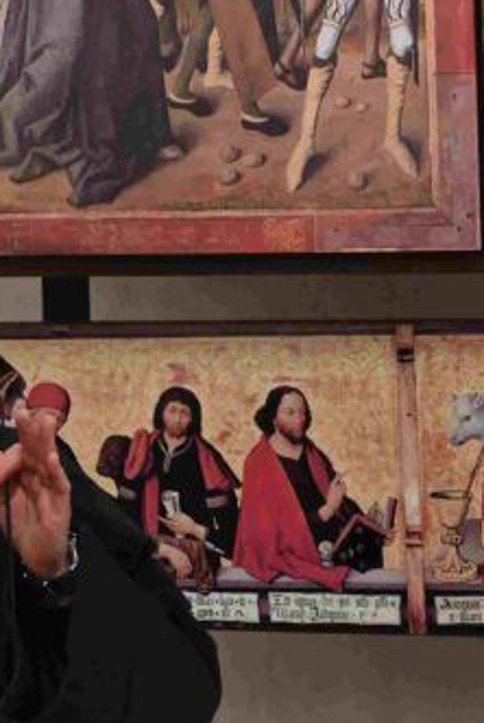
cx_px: 264
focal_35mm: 170
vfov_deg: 11.6
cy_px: -375
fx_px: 3421
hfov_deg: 8.1
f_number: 11
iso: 5000
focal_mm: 49
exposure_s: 1/50
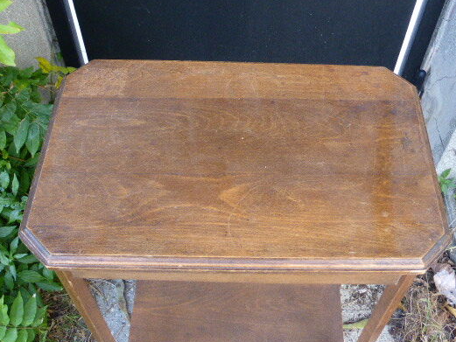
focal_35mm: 43
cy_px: 185
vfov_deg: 33.6
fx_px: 567
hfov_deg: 43.7
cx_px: 259
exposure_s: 1/125
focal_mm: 6.1
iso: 500
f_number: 3.7
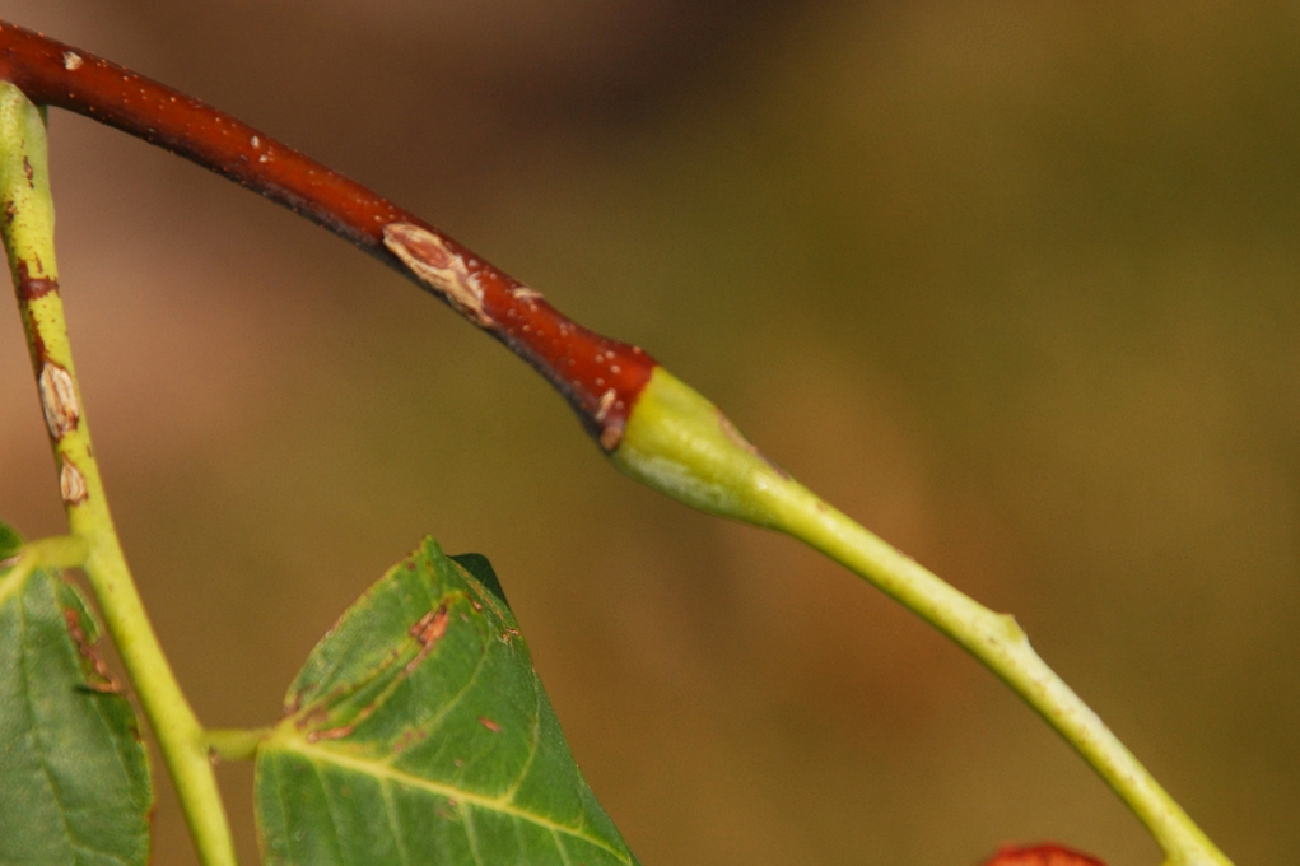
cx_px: 651
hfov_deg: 4.6
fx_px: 16316
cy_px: 431
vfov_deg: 3.0
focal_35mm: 452
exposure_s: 1/320
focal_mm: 300
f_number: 9
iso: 400
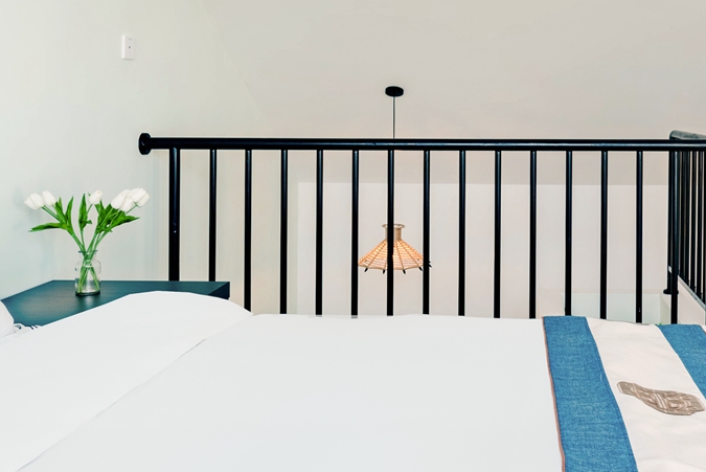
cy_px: 121
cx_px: 506
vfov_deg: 32.8
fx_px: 785
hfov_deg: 47.1
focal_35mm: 40
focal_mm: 15
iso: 100
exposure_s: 1/50
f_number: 11
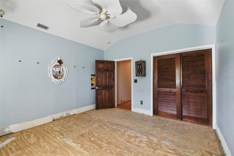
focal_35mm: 15
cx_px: 117
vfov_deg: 77.3
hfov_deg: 100.4
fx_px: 97
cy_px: 78
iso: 100
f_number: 7.1
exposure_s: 1/13
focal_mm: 10
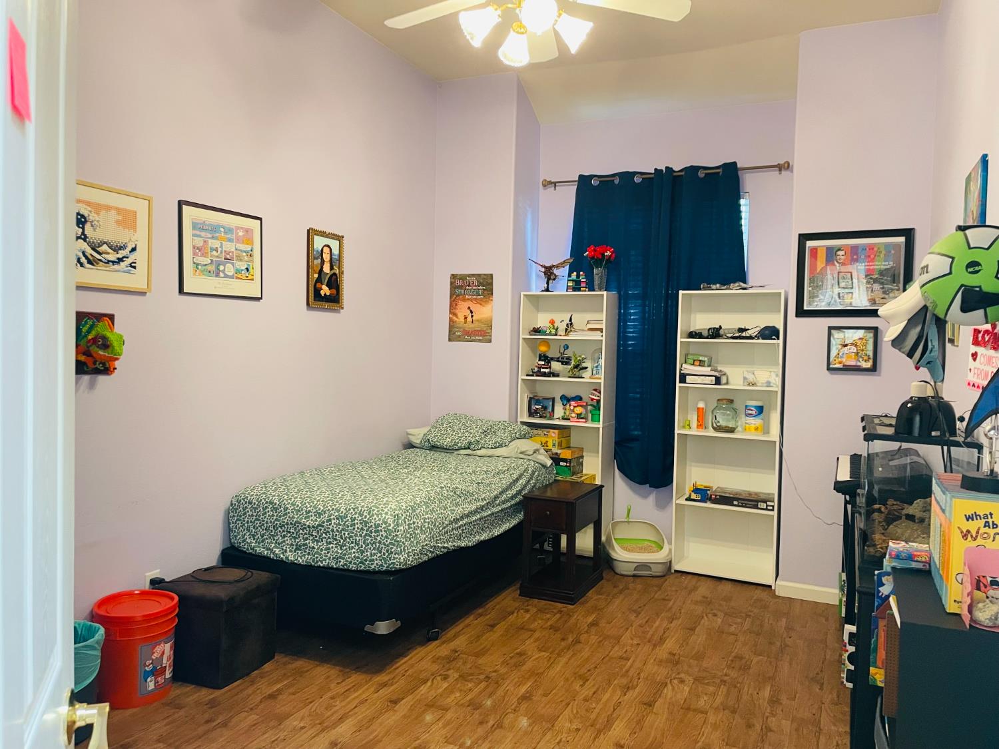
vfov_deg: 53.1
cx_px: 500
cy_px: 374
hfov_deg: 67.3
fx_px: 750
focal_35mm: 26
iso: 400
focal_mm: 4.2
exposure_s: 1/60
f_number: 1.6
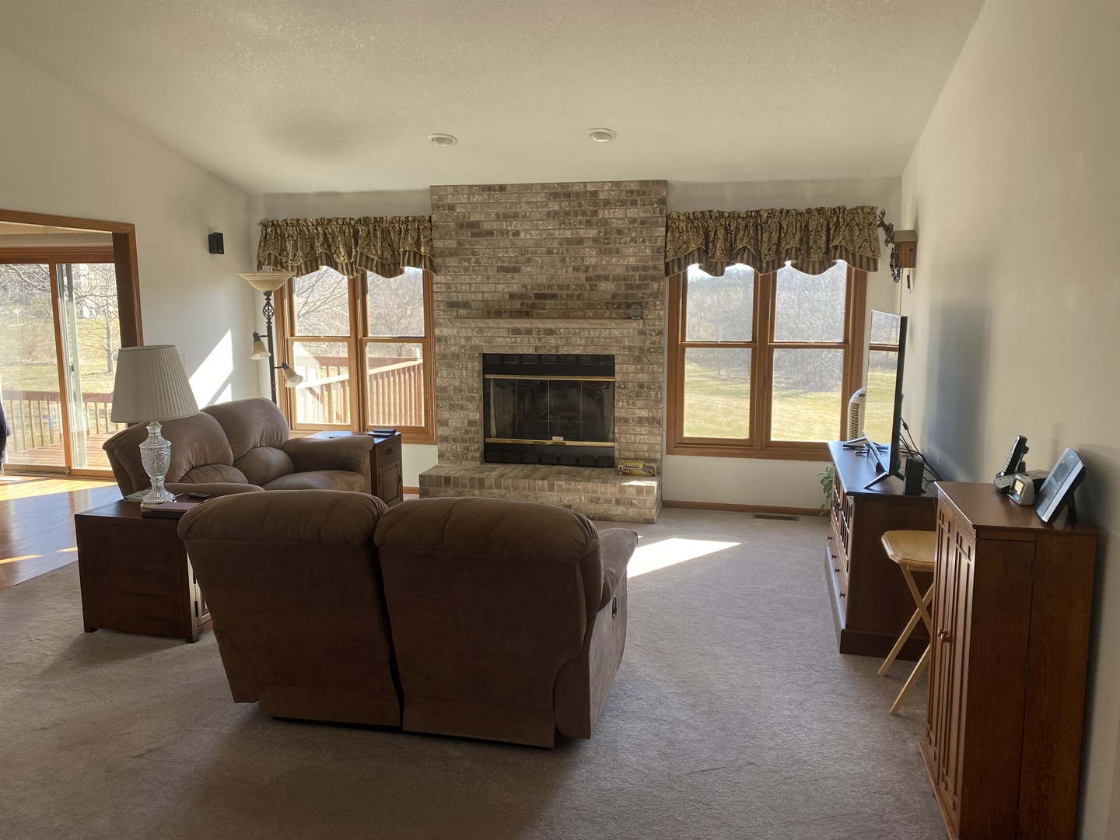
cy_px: 420
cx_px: 560
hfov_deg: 67.3
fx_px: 841
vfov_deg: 53.1
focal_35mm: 26
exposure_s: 1/122
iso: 50
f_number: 1.8
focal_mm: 4.25
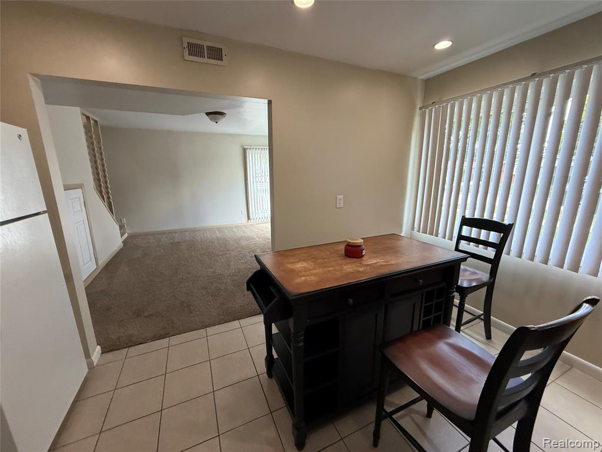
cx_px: 301
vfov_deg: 85.7
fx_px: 243
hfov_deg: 102.1
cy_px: 226
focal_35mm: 14
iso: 400
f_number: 2.2
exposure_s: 1/120
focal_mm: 2.22
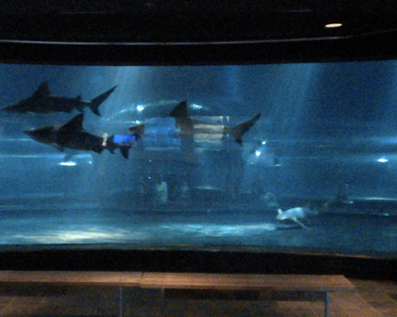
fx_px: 623
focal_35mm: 53
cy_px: 136
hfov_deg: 35.2
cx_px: 151
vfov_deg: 28.6
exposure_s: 1/15
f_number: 3.5
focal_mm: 6.6
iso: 3200
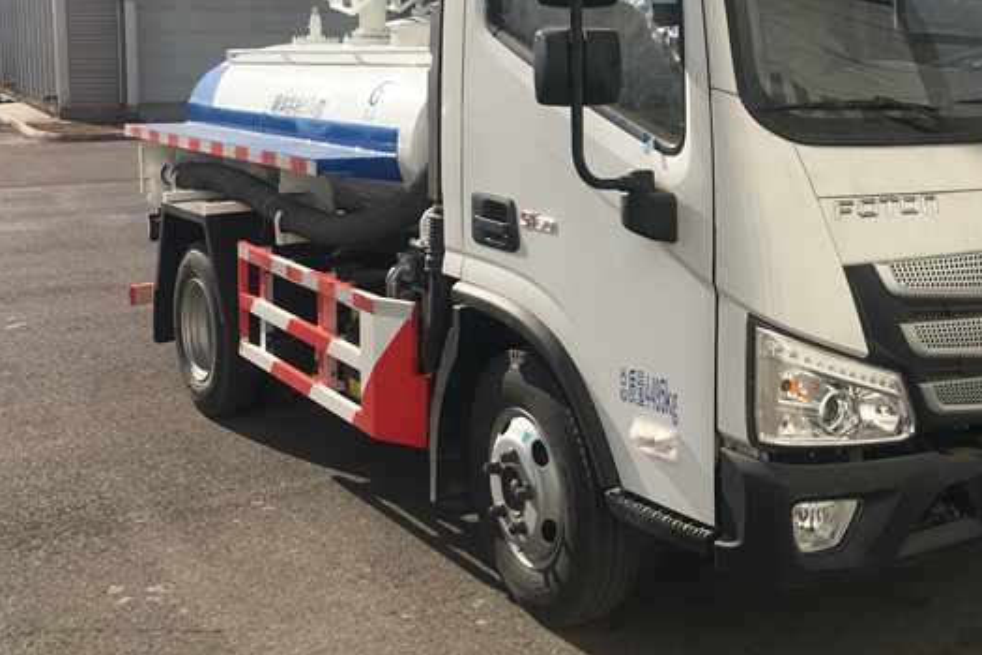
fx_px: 1255
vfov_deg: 28.9
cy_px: 185
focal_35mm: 46
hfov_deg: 42.1
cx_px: 670
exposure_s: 1/2404
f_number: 2.2
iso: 25
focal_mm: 4.15
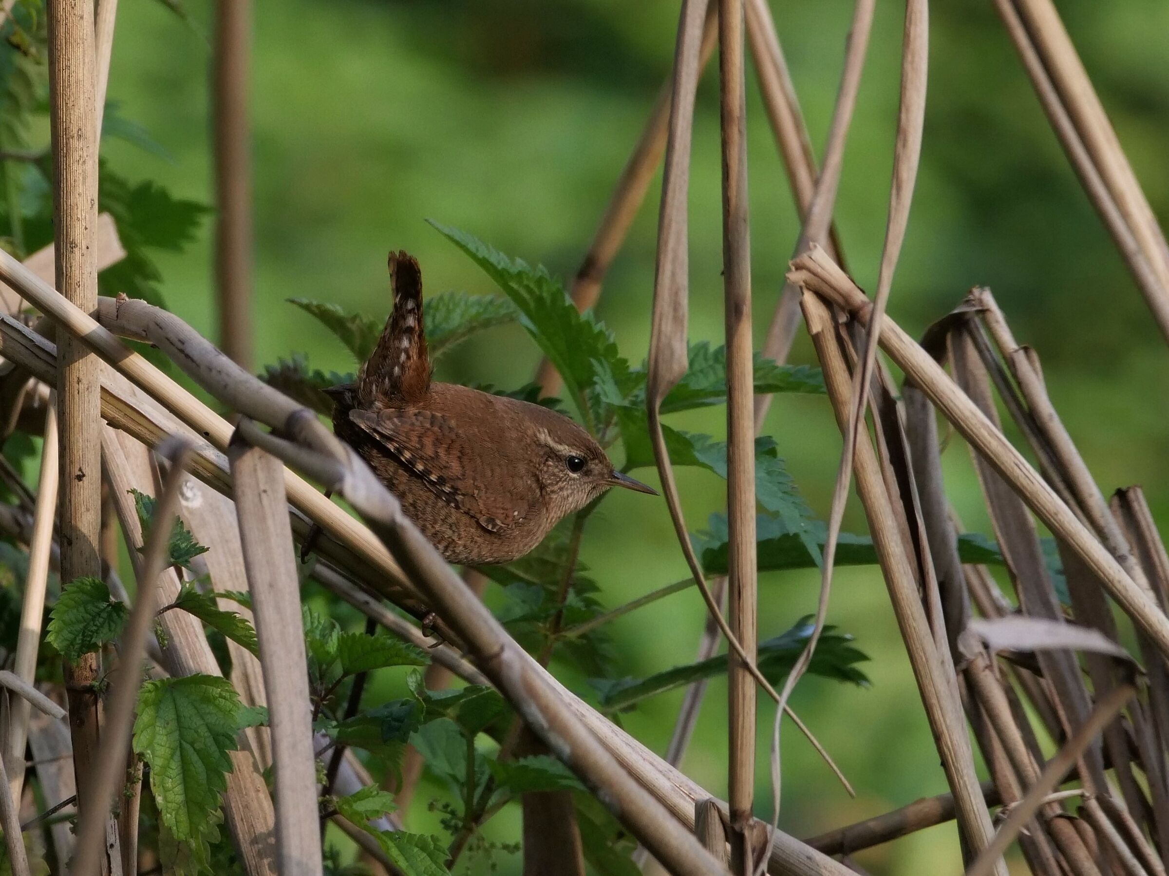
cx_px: 584
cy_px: 438
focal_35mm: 800
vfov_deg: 1.9
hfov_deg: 2.5
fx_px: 27006
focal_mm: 400
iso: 1000
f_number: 8
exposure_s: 1/640
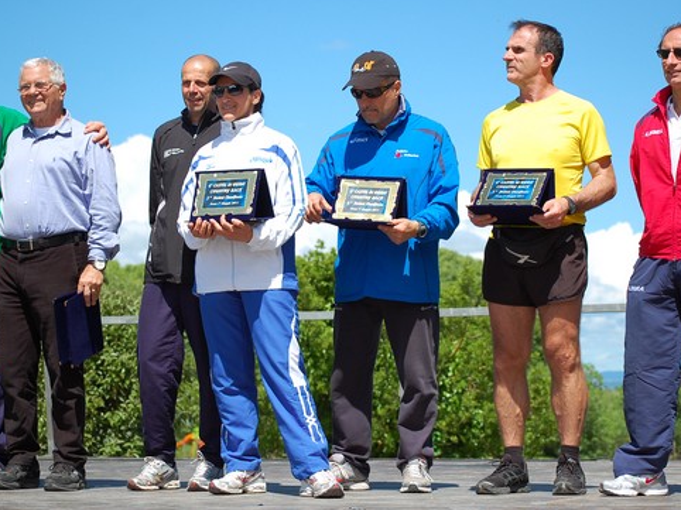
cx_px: 372
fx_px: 1939
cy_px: 249
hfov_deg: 19.9
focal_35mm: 99
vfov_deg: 15.0
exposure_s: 1/1000
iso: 200
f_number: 5
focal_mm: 55
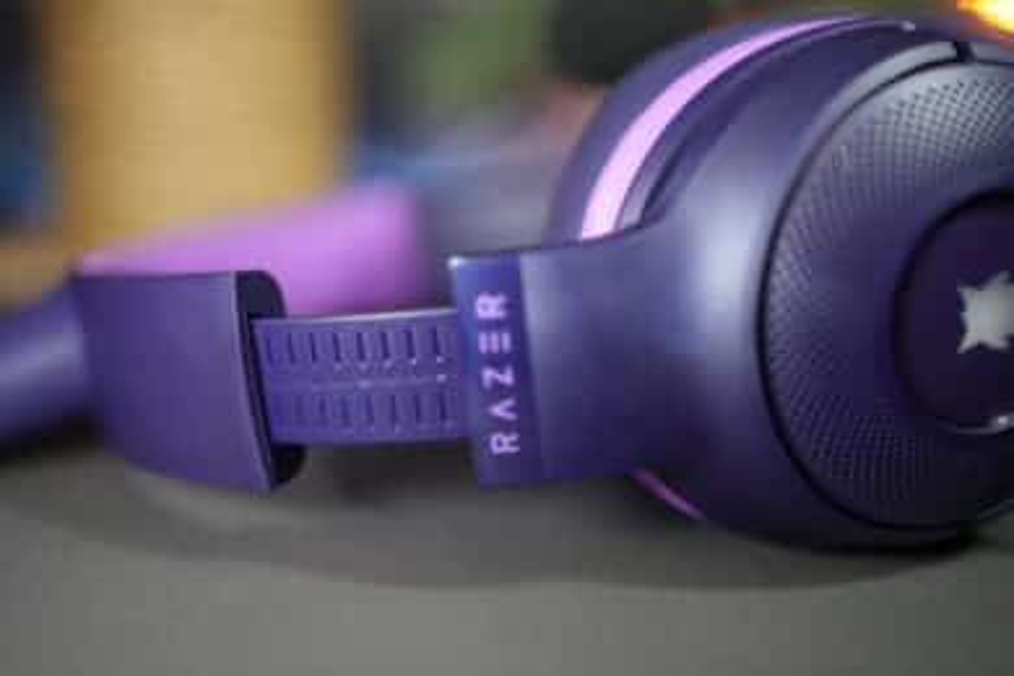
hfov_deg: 54.4
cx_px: 507
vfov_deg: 37.9
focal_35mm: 35
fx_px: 986
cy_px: 338
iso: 100
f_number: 1.8
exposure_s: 1/125
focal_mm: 35
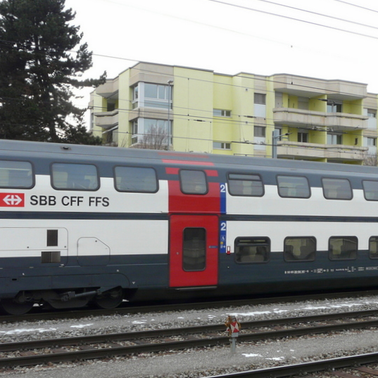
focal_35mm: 51
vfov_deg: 33.3
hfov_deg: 33.1
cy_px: 221
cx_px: 249
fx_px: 630
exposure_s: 1/125
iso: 100
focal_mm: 5
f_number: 4
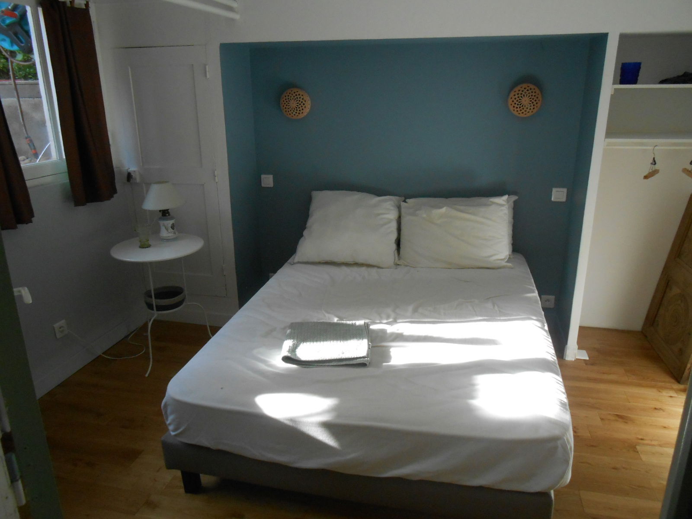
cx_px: 346
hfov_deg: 67.3
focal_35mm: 26
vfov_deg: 53.1
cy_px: 260
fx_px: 520
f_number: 3.5
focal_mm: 4.6
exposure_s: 1/250
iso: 320
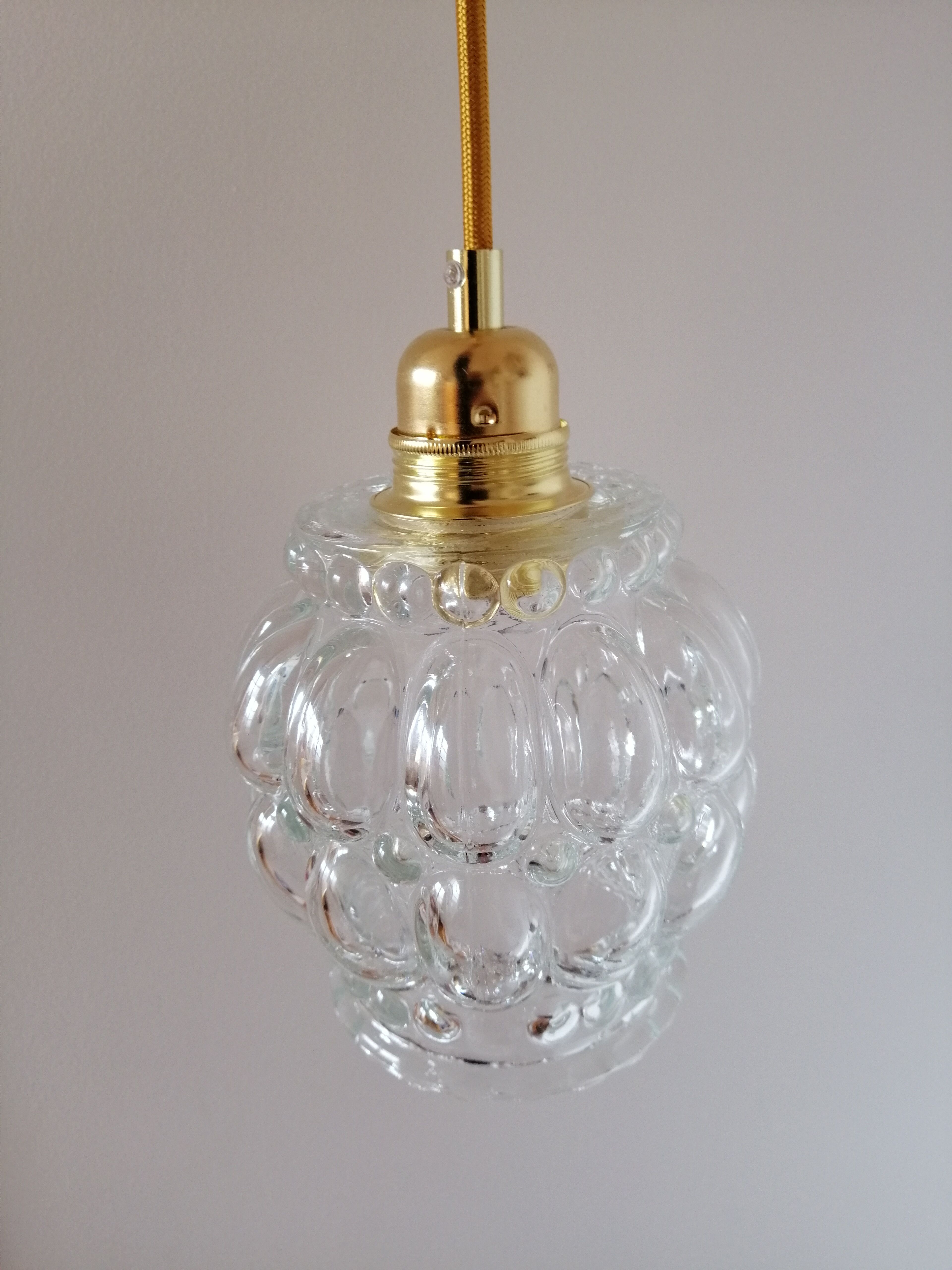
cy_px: 635
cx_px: 476
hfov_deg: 51.4
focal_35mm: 27
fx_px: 990
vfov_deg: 65.3
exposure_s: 1/50
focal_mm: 3.95
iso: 100
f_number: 1.8
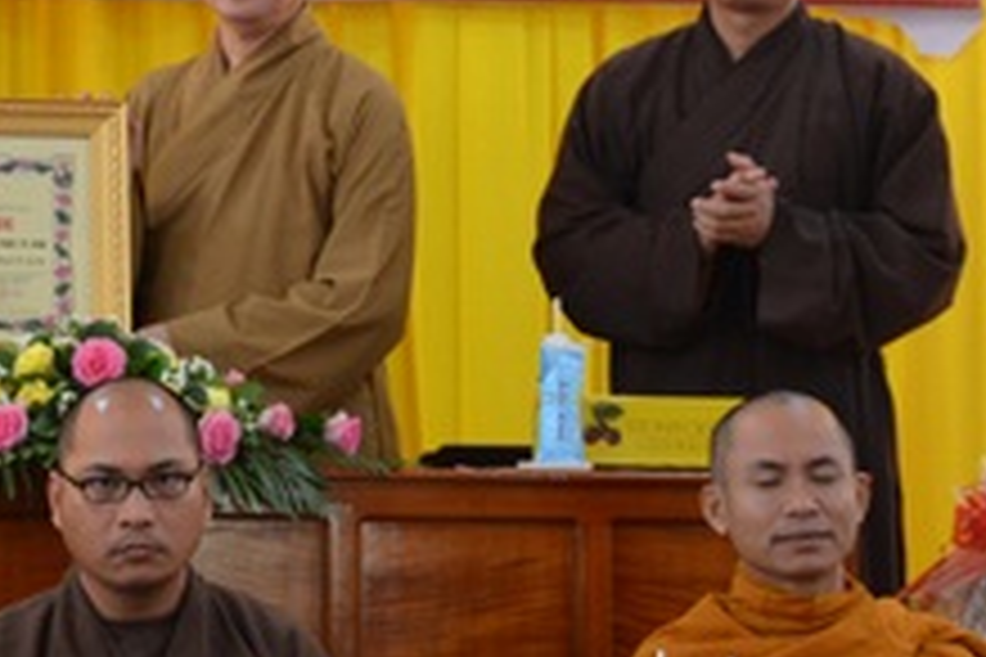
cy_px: 16
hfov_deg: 12.1
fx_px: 4628
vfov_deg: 8.1
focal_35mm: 169
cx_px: 149
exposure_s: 1/100
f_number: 5
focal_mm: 38
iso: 1000
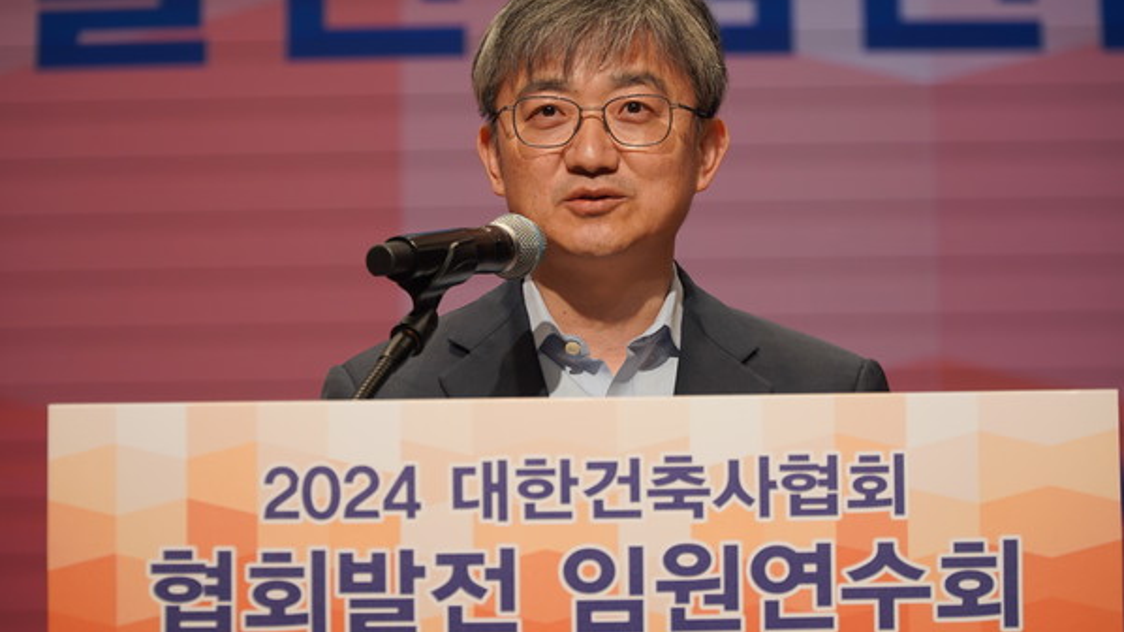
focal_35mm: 142
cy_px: 301
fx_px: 4231
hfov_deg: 15.1
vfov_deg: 8.5
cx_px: 562
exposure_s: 1/160
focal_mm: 90
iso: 200
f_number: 4
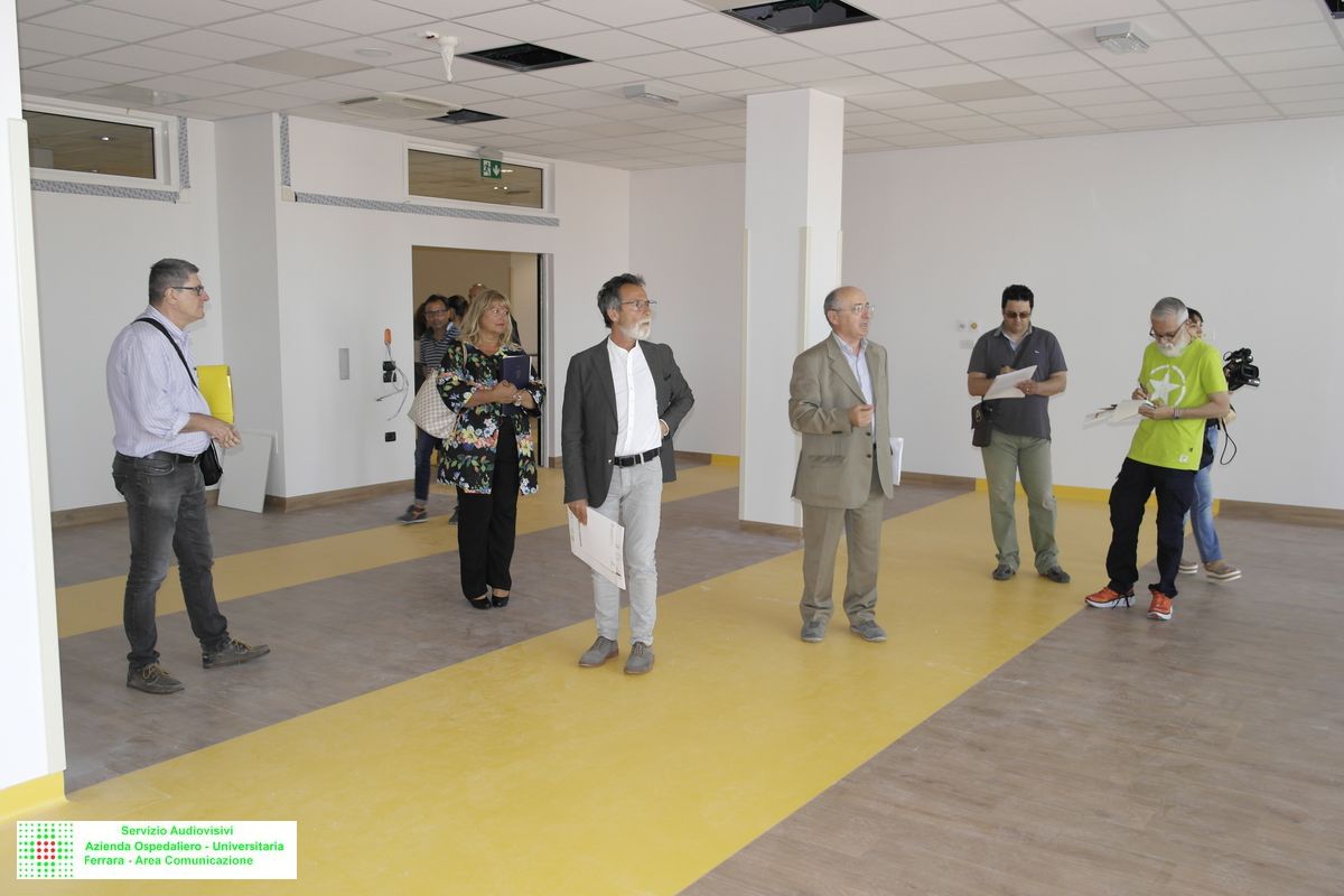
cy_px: 448
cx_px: 672
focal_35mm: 30
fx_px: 1120
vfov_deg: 43.6
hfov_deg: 61.9
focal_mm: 20
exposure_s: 1/80
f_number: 3.5
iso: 200
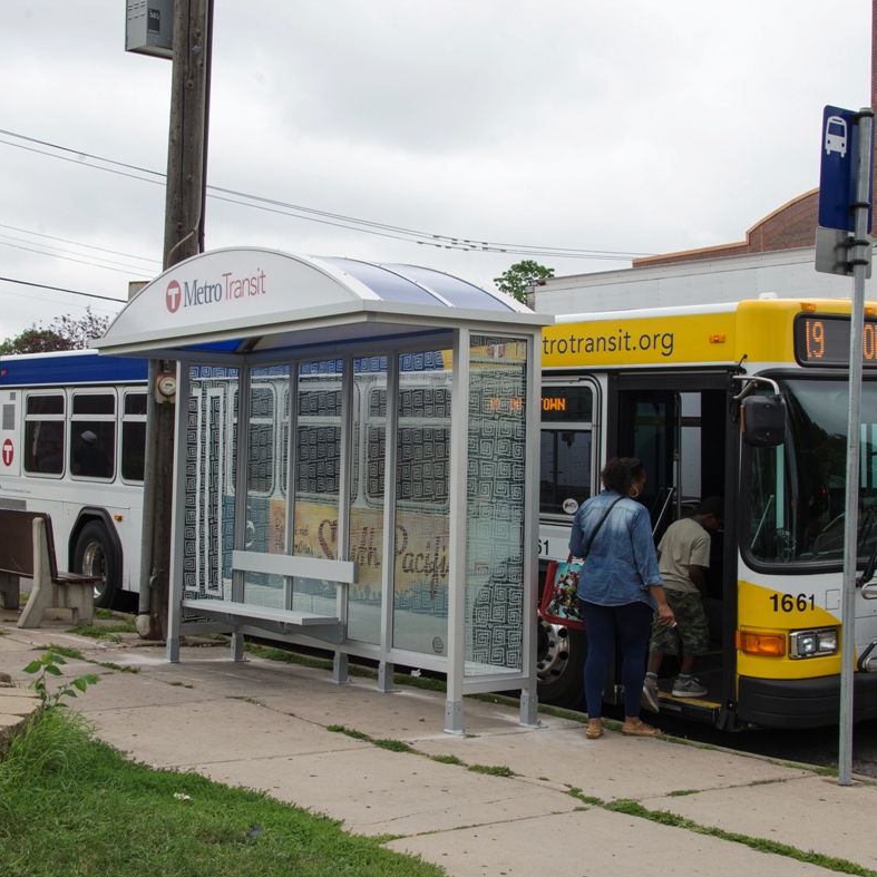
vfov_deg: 32.8
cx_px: 427
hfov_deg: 32.8
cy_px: 432
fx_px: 1490
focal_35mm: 52
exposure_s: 1/125
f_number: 11
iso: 140
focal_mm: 40
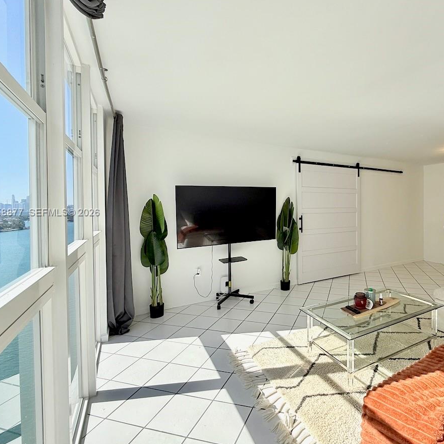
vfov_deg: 80.7
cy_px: 213
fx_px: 261
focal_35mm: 18
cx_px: 294
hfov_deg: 78.3
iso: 50
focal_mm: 2.22
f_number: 2.2
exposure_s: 1/368
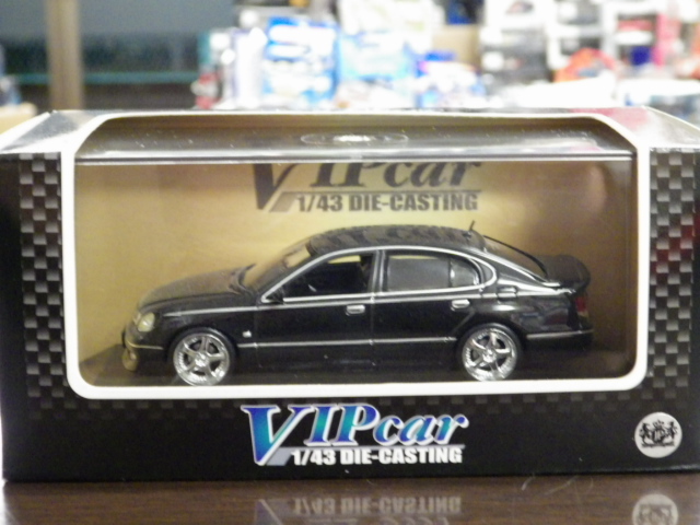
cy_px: 262
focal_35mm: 71
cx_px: 350
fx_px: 1436
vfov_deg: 20.7
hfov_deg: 27.4
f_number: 4.2
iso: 1600
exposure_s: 1/25
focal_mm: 12.8
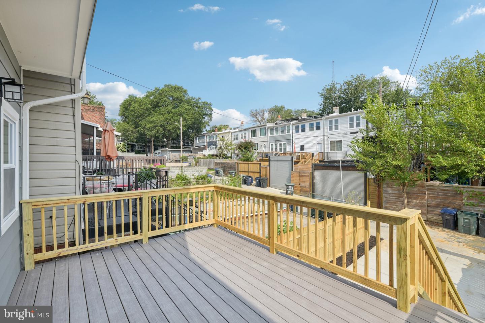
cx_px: 242
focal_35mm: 16
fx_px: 216
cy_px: 162
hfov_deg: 96.7
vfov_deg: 73.7
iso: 100
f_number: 8
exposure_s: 1/320
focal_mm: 16
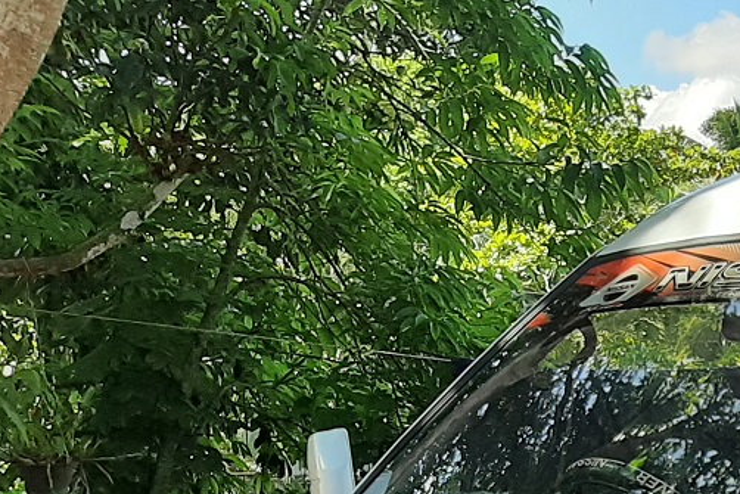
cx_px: 1007
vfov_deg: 16.3
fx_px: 1563
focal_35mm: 76
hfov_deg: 23.1
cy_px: 757
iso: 40
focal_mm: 3.93
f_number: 1.7
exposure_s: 1/660
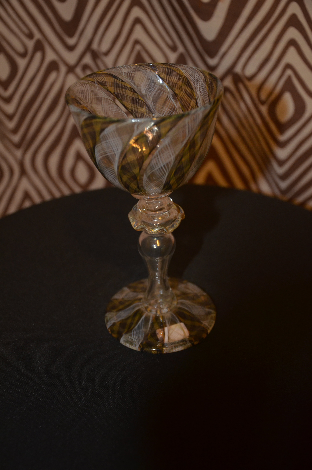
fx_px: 666
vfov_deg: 39.0
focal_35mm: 51
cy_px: 235
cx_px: 156
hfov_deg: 26.4
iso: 800
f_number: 4.2
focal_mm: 34
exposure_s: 1/60
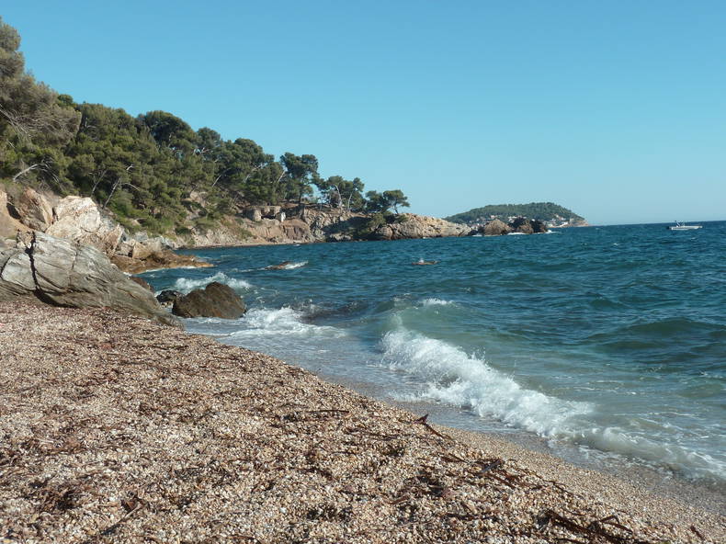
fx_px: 839
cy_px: 272
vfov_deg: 35.9
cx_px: 363
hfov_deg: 46.8
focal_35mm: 40
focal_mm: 6.5
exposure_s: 1/640
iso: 80
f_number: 3.6
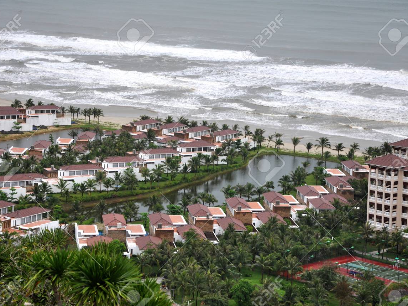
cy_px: 153
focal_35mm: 123
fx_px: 1444
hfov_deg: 16.1
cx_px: 198
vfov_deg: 12.1
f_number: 8
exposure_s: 1/160
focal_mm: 75
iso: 250
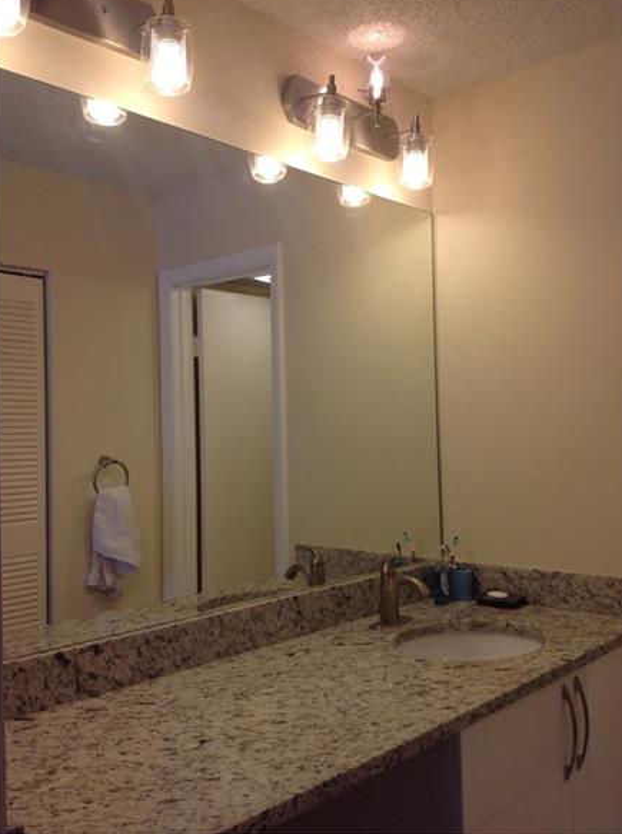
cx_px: 311
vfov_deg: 51.4
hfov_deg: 39.5
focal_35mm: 36
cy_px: 408
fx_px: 865
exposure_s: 1/120
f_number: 2.4
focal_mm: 4.28
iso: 80
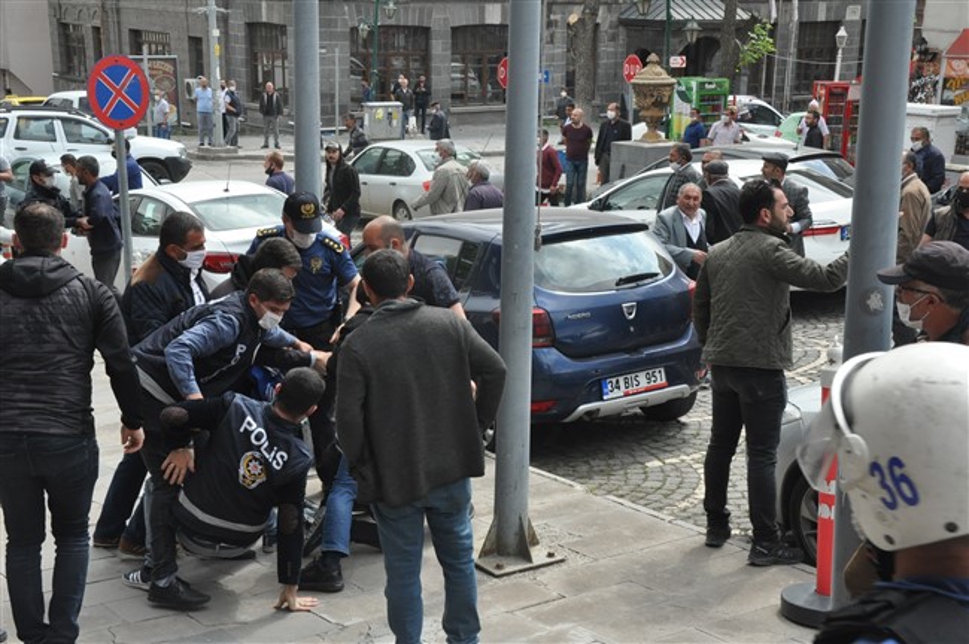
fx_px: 1371
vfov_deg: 26.4
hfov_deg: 38.9
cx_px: 484
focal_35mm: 51
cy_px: 322
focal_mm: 34
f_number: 11
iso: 1000
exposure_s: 1/500
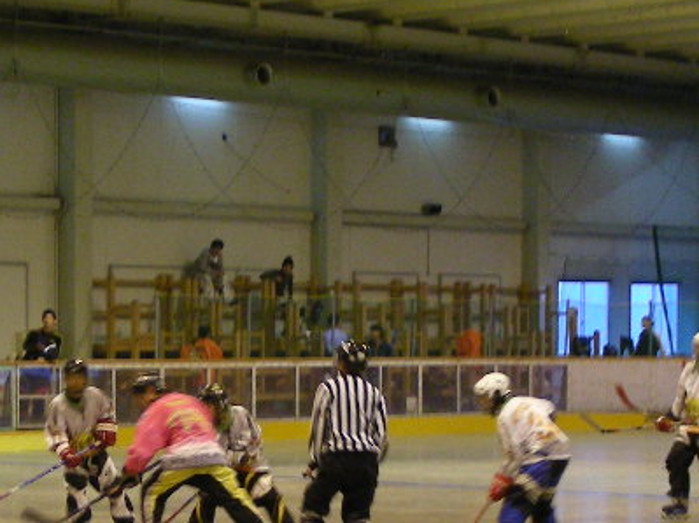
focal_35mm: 136
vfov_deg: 10.8
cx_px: 166
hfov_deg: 14.4
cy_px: 467
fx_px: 2745
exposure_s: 1/26.7
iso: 200
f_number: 3.5
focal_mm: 8.8
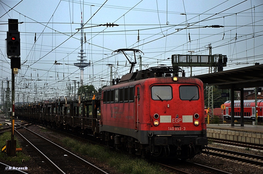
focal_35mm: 105
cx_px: 132
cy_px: 87
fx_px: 765
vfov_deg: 13.0
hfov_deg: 19.5
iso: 450
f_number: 5.3
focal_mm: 70
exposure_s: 1/1000
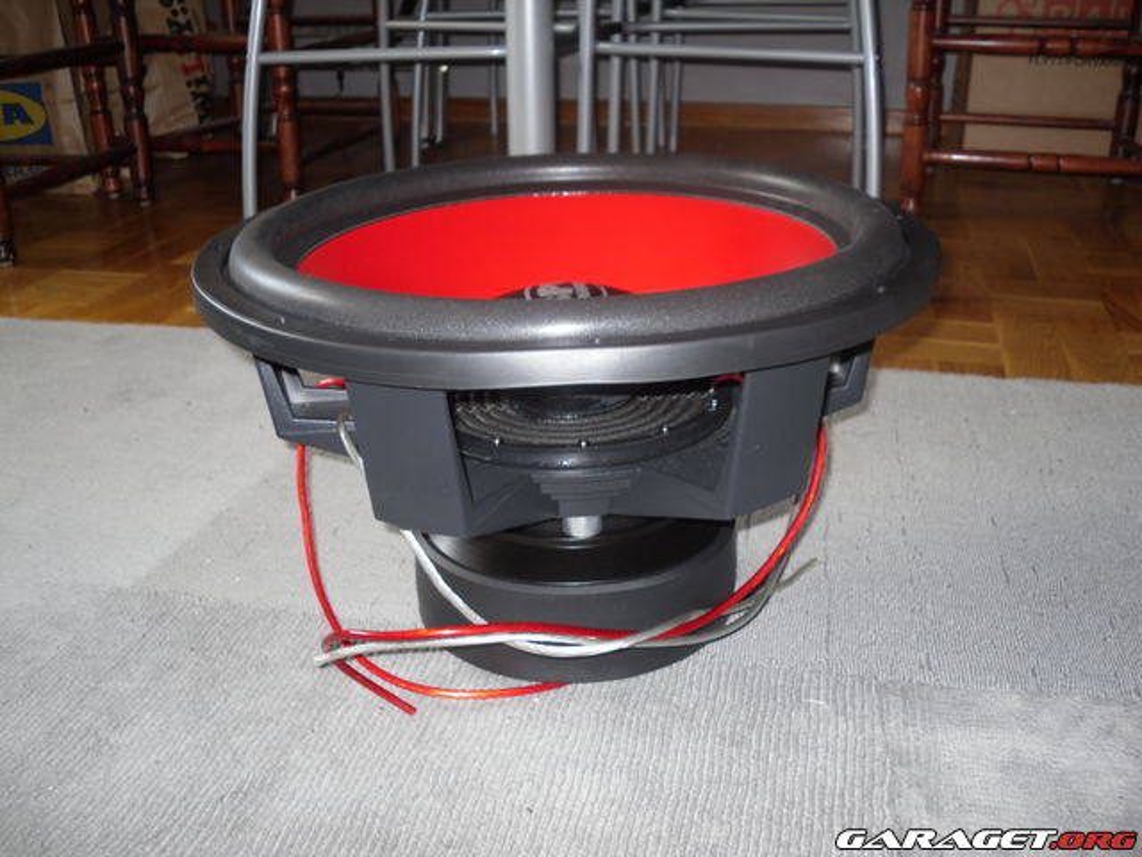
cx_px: 571
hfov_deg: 52.6
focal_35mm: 35
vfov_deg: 40.7
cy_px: 428
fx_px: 1155
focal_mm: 6.3
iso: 80
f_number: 3
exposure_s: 1/45
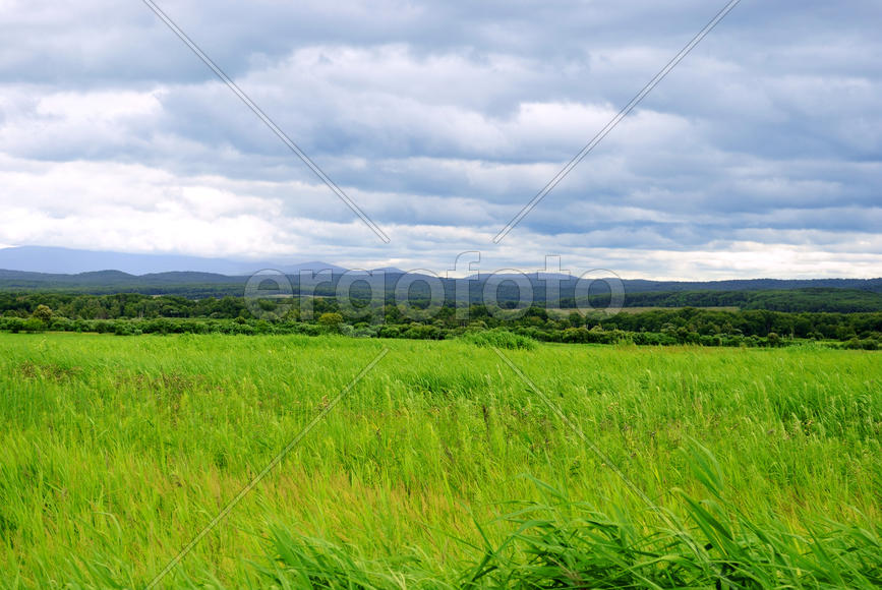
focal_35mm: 82
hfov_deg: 24.6
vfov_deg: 16.6
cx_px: 441
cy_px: 295
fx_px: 2023
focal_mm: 55
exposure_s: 1/250
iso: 100
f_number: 8
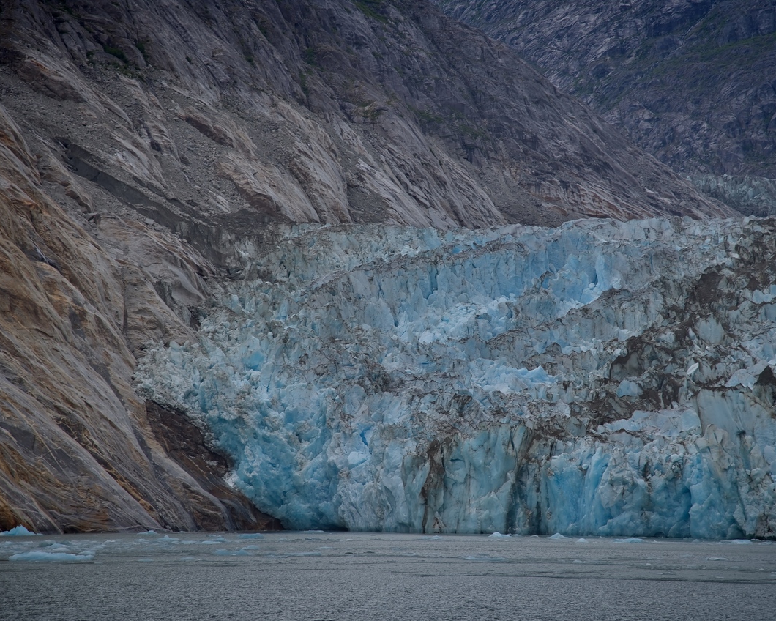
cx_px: 427
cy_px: 312
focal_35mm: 136
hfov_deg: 14.2
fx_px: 3123
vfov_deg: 11.4
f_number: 5.6
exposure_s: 1/250
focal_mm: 120
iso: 100
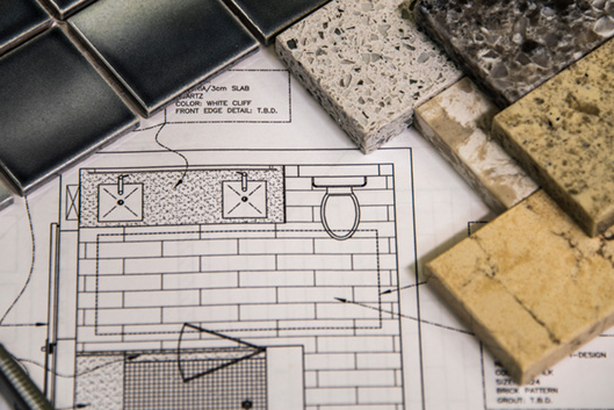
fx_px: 4197
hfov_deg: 8.4
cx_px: 298
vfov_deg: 5.6
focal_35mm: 246
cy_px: 184
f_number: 5.6
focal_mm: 210
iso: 64
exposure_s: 1/80
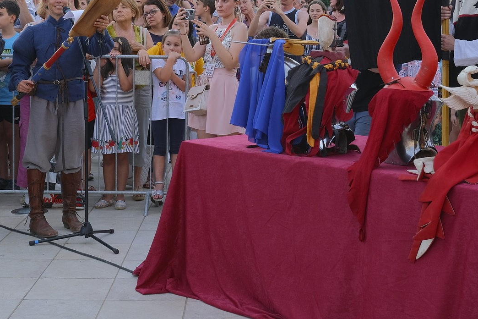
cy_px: 78
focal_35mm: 69
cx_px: 250
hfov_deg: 29.2
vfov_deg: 19.6
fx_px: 916
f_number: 5
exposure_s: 1/100
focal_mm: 23.5
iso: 320
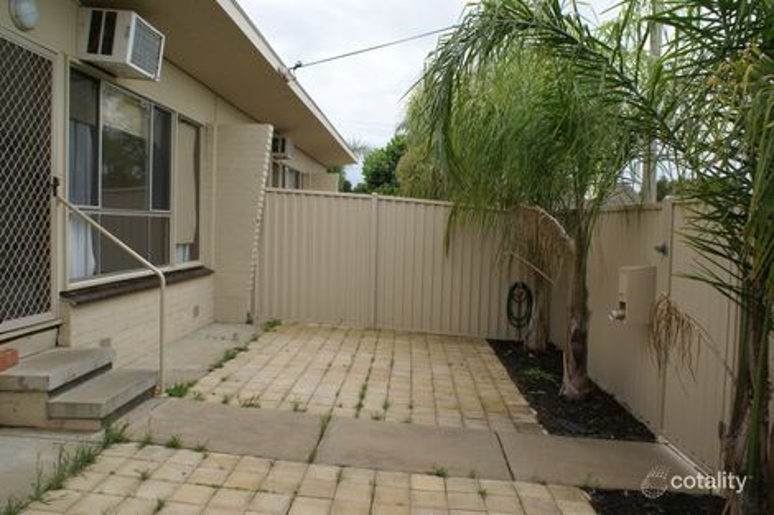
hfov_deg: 67.4
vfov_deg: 47.9
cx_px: 387
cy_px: 258
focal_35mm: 27
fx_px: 580
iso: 100
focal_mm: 18
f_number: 10
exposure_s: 1/80
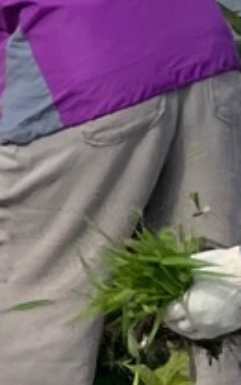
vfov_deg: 7.6
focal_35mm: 267
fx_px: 2806
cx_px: -723
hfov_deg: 4.5
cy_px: -281
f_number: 1.6
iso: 32
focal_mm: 4.2
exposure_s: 1/2353
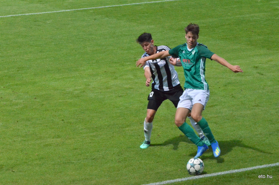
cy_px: 92
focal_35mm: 218
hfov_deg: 9.5
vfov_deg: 6.3
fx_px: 1682
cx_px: 140
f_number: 14
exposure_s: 1/8000
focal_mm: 145
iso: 6400
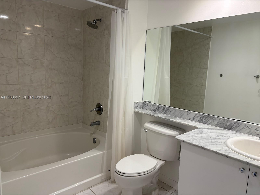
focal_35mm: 26
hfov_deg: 67.3
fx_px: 195
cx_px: 130
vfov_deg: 53.1
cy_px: 98
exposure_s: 1/60
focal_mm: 5.96
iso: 100
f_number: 1.6
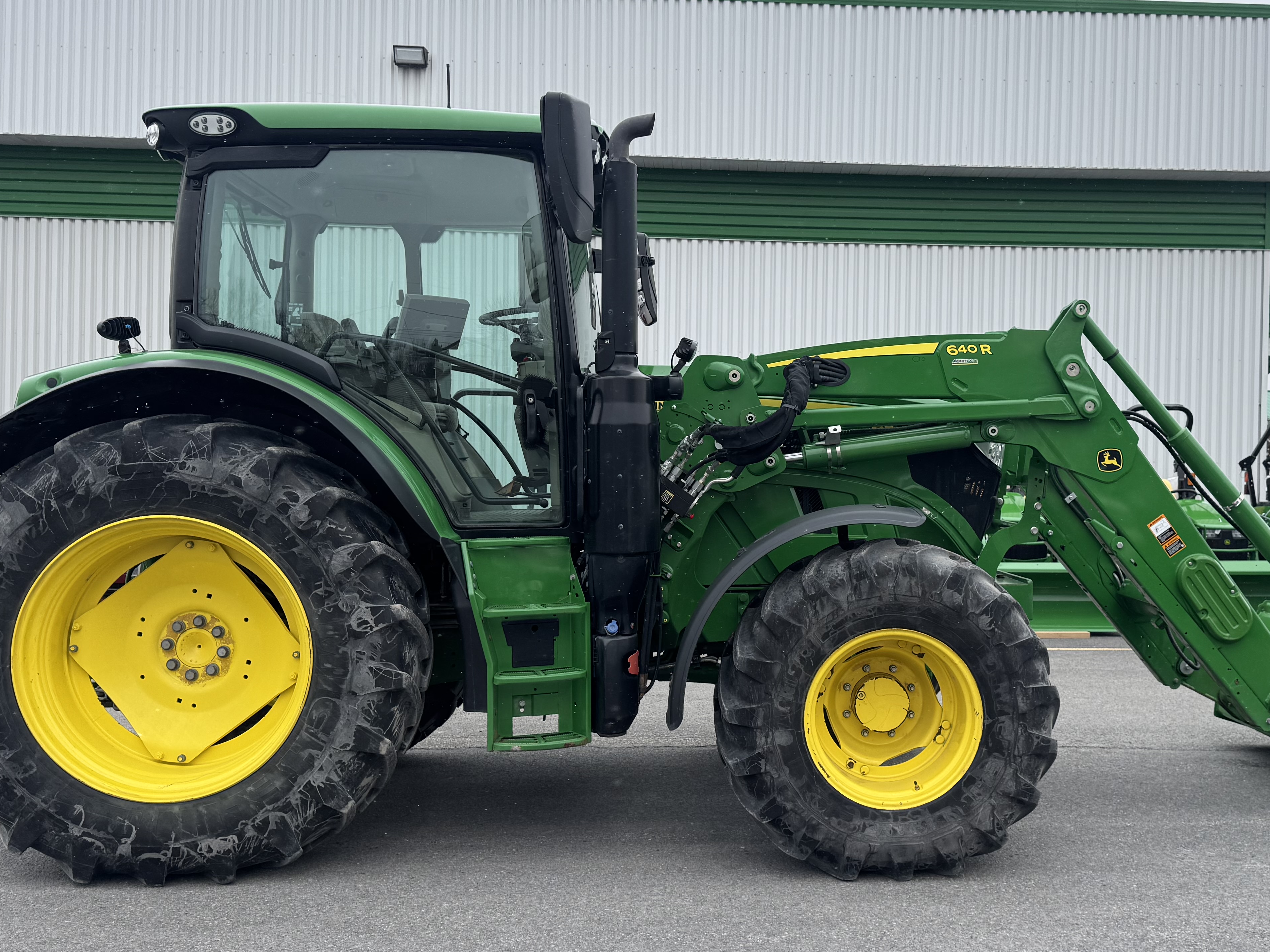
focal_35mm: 36
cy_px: 489
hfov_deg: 50.9
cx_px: 785
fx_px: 1321
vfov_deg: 39.7
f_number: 1.78
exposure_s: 1/2506
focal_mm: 6.76
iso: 80
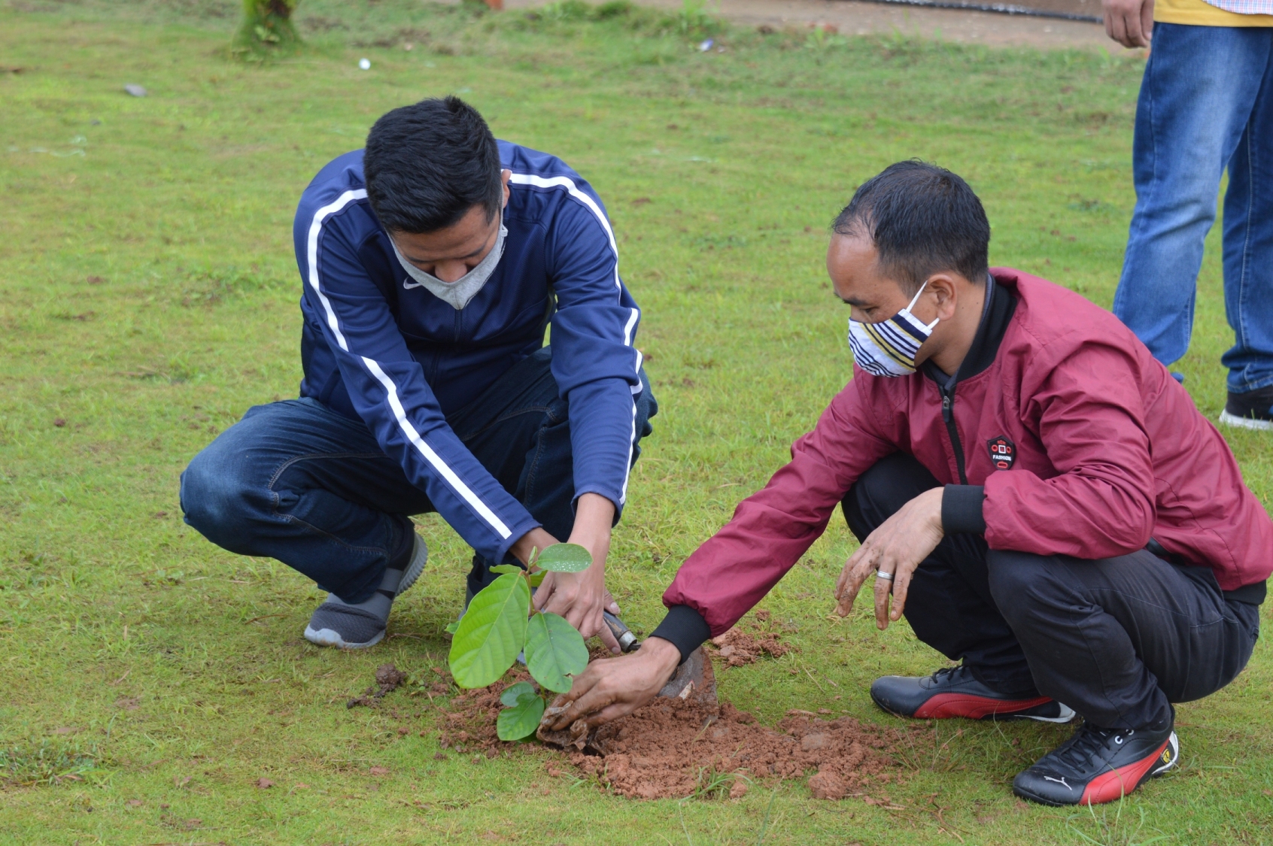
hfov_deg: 17.5
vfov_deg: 11.7
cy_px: 423
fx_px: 4134
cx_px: 636
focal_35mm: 117
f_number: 5.6
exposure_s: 1/125
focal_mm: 78
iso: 360
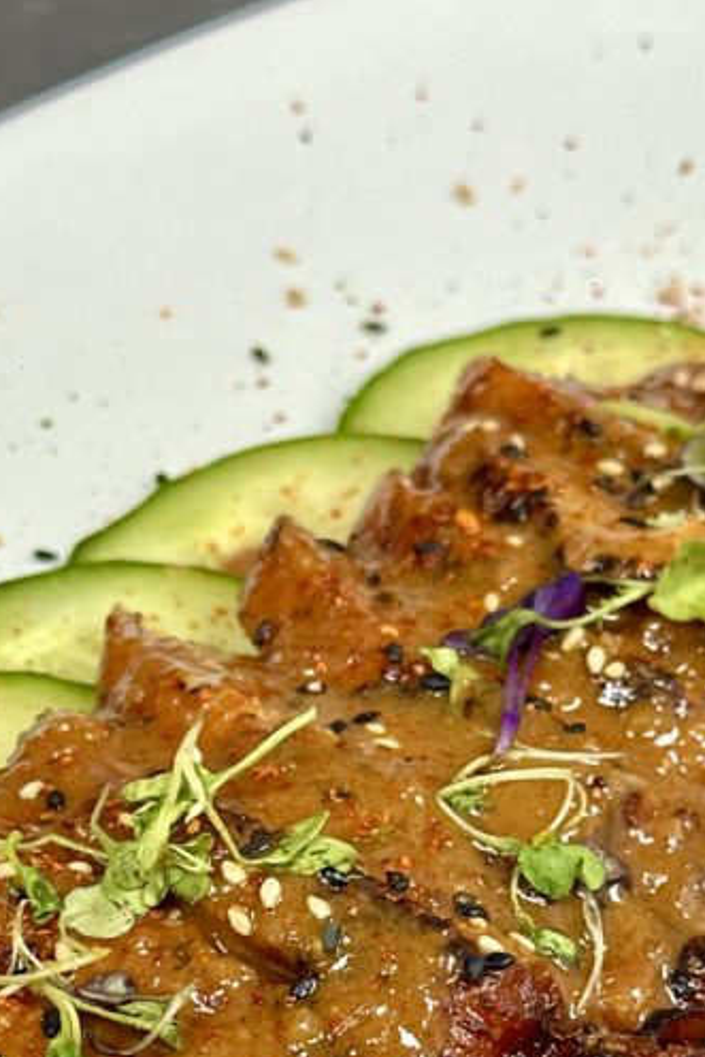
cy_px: 901
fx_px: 3023
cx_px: 432
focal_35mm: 103
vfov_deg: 19.5
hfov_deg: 13.3
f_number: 1.78
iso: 160
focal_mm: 6.86
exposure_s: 1/50
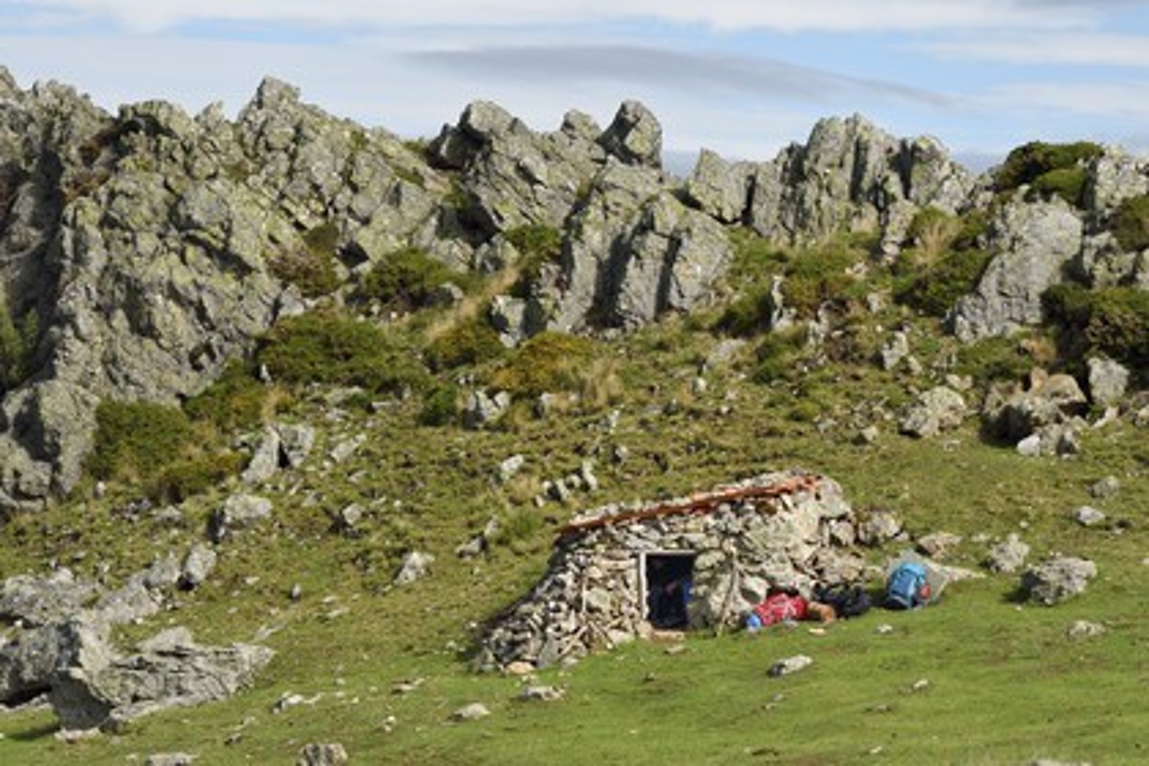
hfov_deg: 10.3
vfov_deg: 6.9
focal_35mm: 200
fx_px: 6383
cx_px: 574
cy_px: 383
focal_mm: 200
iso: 200
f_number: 13
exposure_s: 1/250
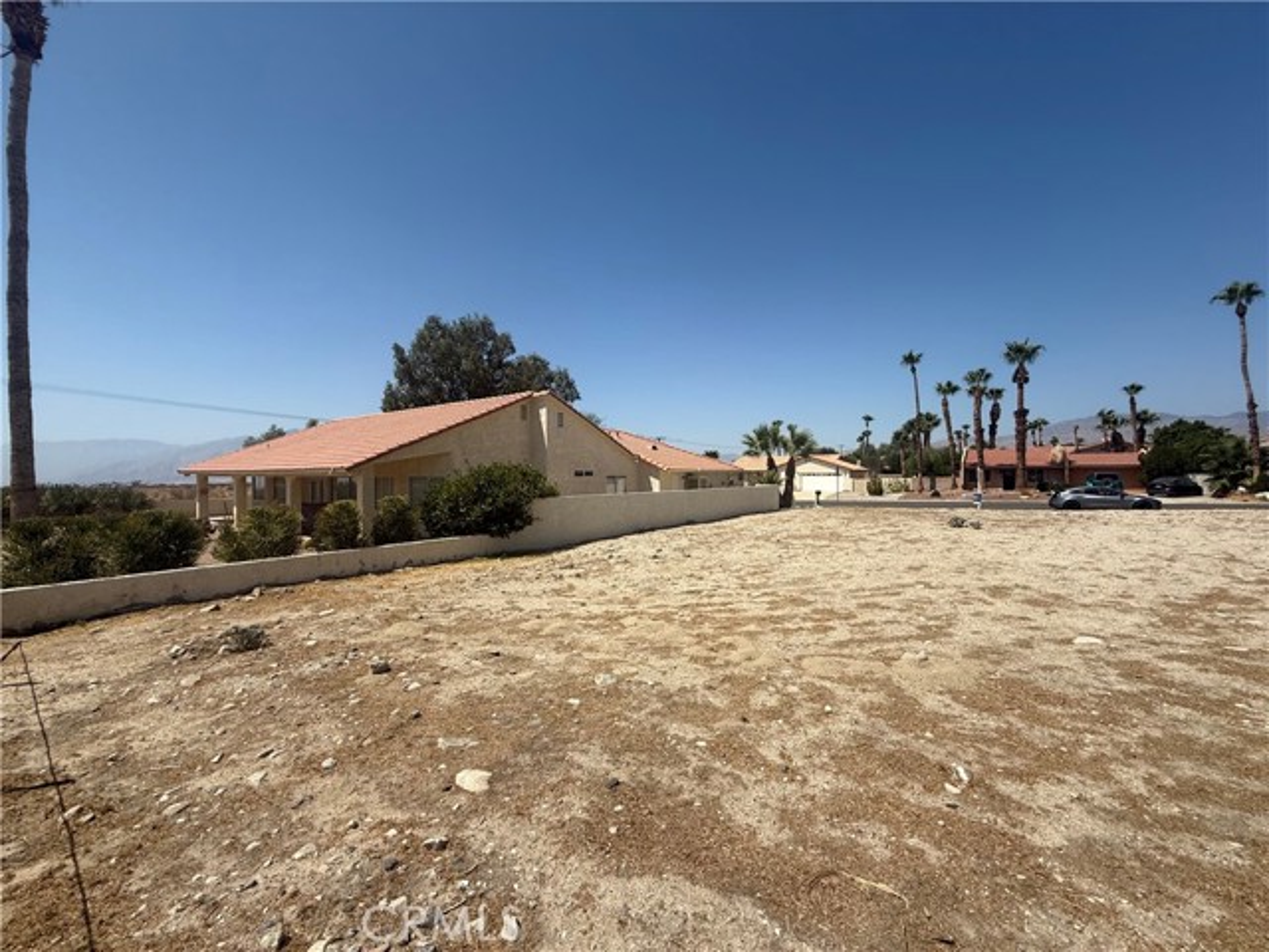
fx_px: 513
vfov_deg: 85.7
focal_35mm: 14
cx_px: 634
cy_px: 476
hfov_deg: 102.1
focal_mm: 2.22
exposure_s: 1/3663
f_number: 2.2
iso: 50
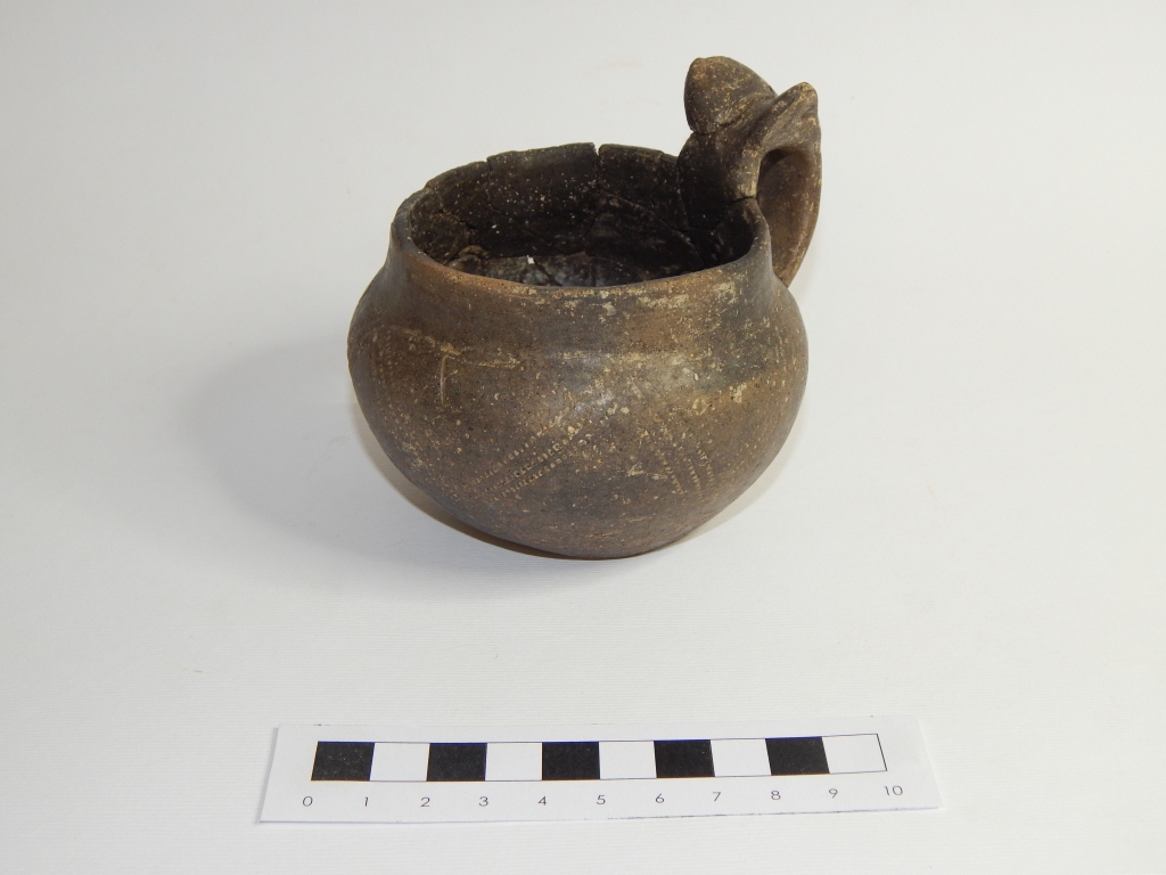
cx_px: 583
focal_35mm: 49
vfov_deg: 29.7
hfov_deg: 38.9
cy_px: 438
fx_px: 1651
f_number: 3.7
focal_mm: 8.6
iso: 200
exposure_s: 1/30
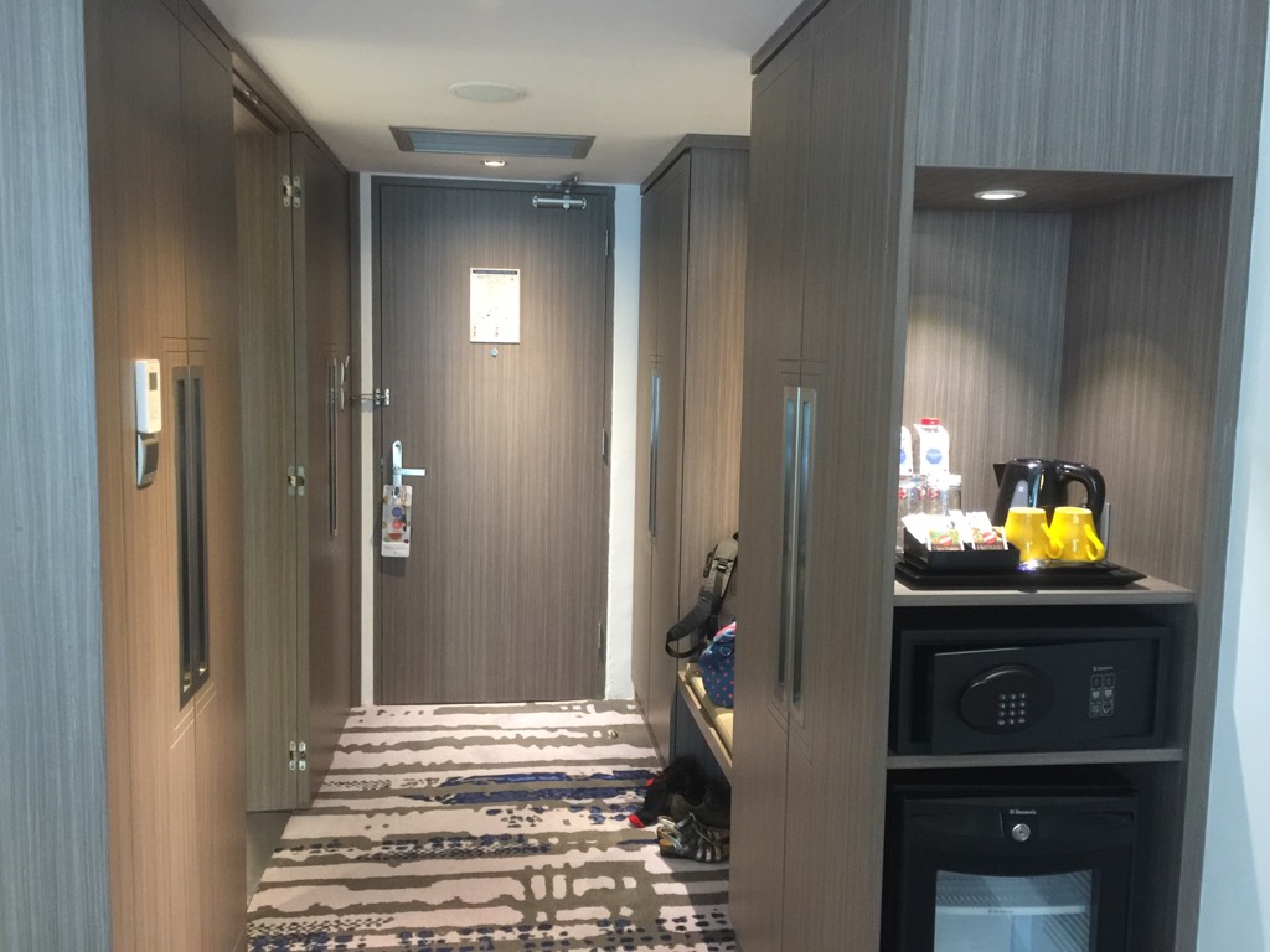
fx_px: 1064
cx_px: 635
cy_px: 476
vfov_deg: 48.2
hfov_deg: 61.7
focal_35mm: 29
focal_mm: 4.15
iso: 125
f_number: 2.2
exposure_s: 1/8
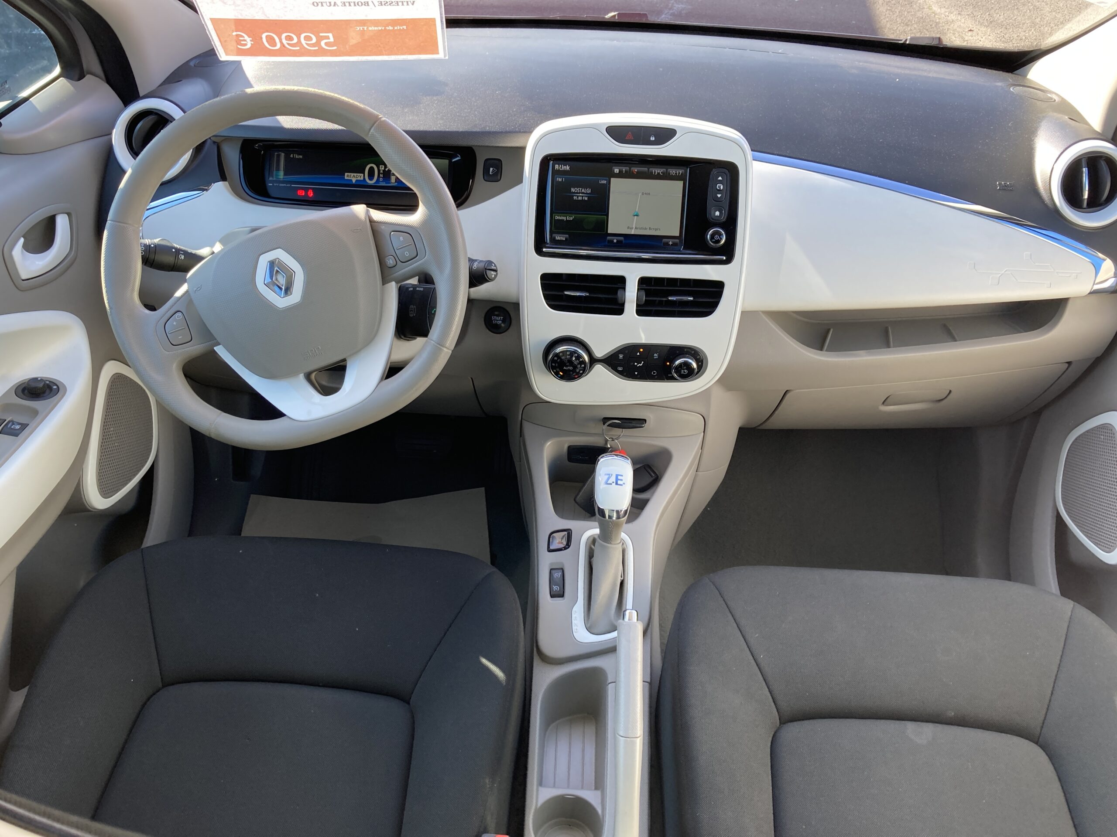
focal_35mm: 28
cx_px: 558
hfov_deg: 63.4
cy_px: 418
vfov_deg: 49.7
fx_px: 904
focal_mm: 3.99
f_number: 1.8
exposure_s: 1/121
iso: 32
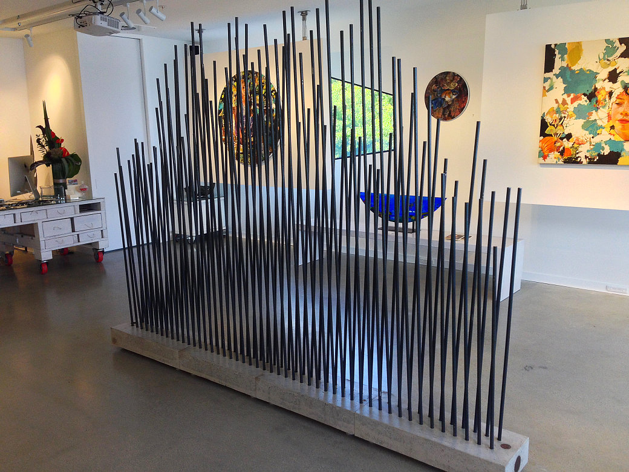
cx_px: 314
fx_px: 600
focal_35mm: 33
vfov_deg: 42.9
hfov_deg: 55.4
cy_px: 236
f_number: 2.4
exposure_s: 1/120
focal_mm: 4.12
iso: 80
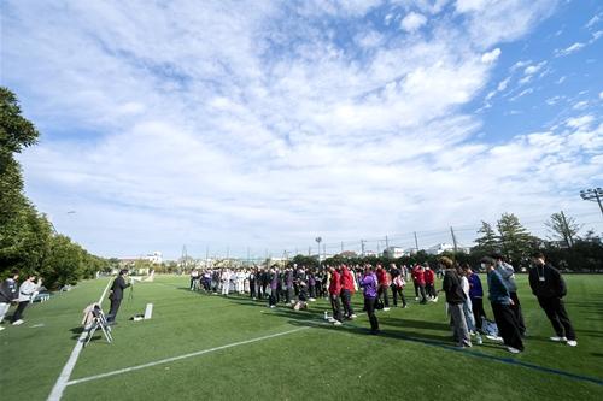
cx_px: 302
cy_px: 200
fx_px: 218
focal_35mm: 13
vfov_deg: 85.4
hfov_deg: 108.3
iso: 125
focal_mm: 13
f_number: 4
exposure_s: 1/1000
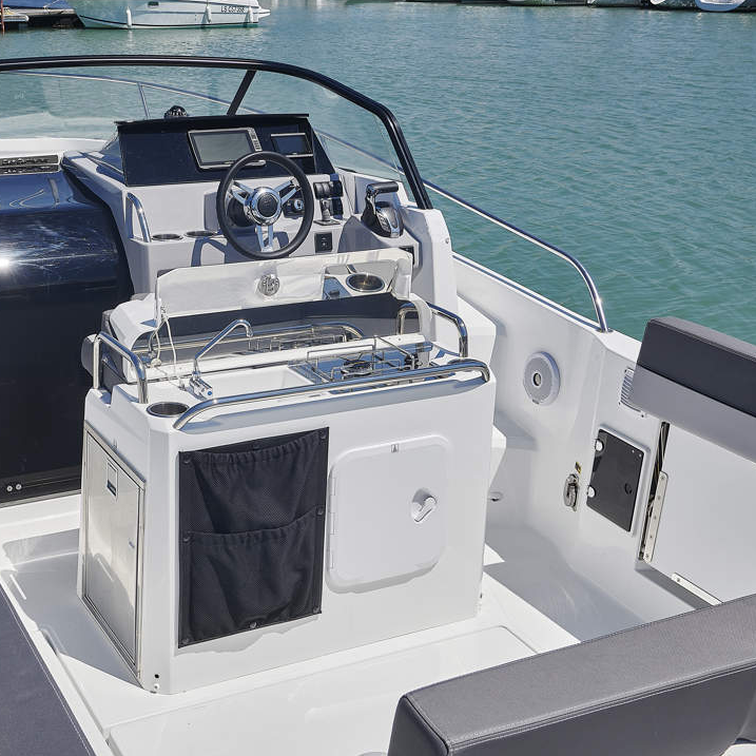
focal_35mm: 49
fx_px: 1211
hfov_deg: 34.4
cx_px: 254
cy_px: 380
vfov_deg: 34.7
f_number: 16
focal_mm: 38
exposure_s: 1/200
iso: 125
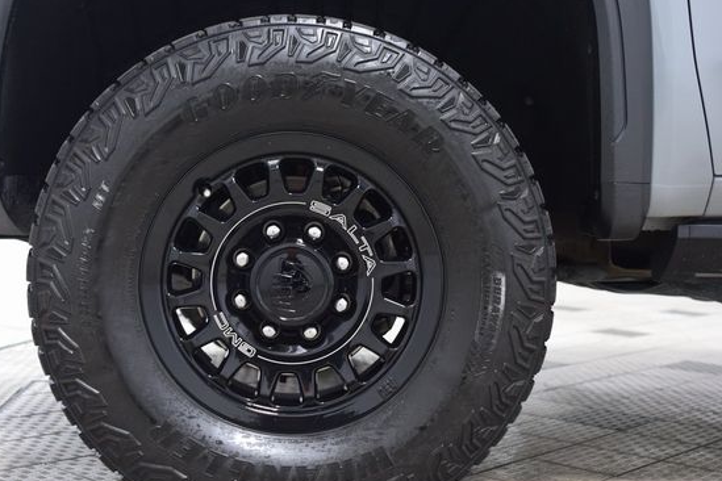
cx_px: 302
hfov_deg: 35.6
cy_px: 275
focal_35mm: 56
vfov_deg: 24.2
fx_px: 1123
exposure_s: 1/60
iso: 1600
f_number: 2.8
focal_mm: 32
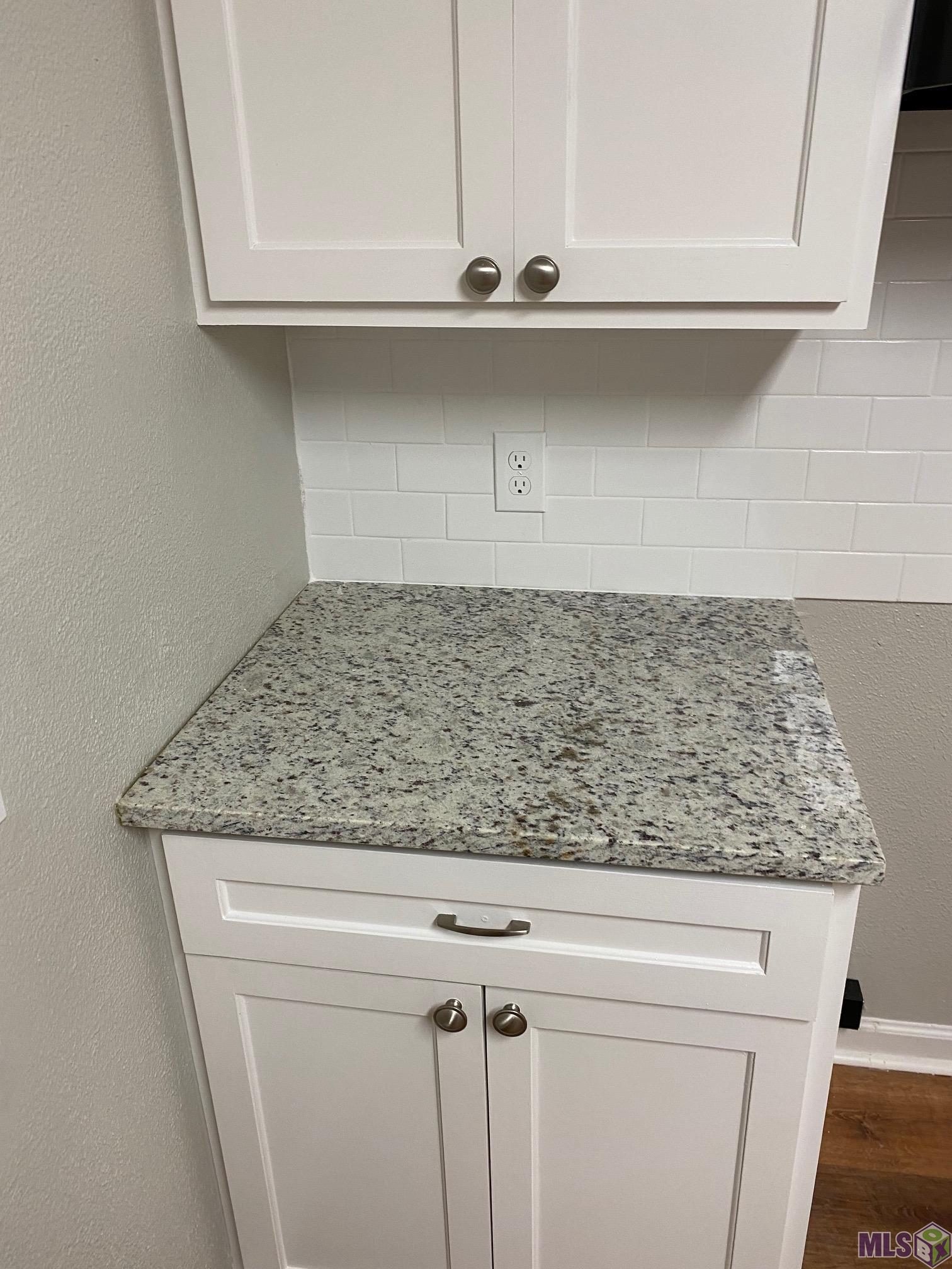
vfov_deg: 67.3
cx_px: 476
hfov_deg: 53.1
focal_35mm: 26
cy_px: 634
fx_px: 953
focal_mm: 4.25
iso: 80
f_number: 1.8
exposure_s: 1/60
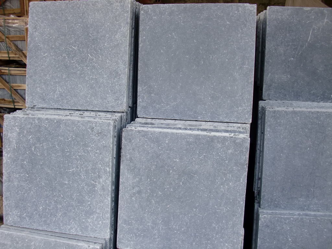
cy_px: 124
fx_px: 345
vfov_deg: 39.7
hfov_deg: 51.4
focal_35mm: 36
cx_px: 166
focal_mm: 6.3
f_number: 2.8
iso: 64
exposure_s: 1/80
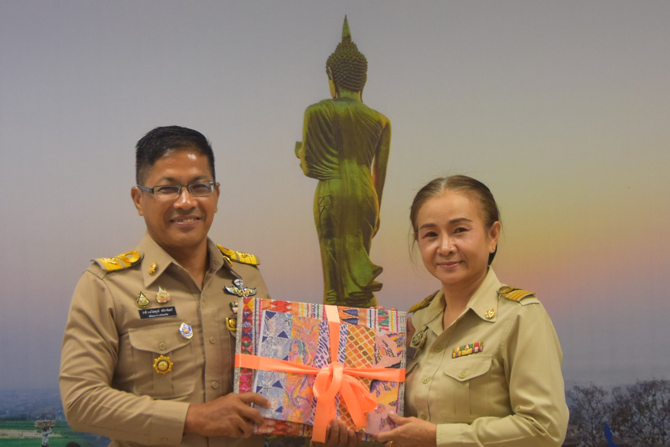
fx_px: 2476
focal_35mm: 133
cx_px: 265
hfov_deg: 15.4
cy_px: 164
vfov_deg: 10.3
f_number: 4.8
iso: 1000
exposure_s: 1/80
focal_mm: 48
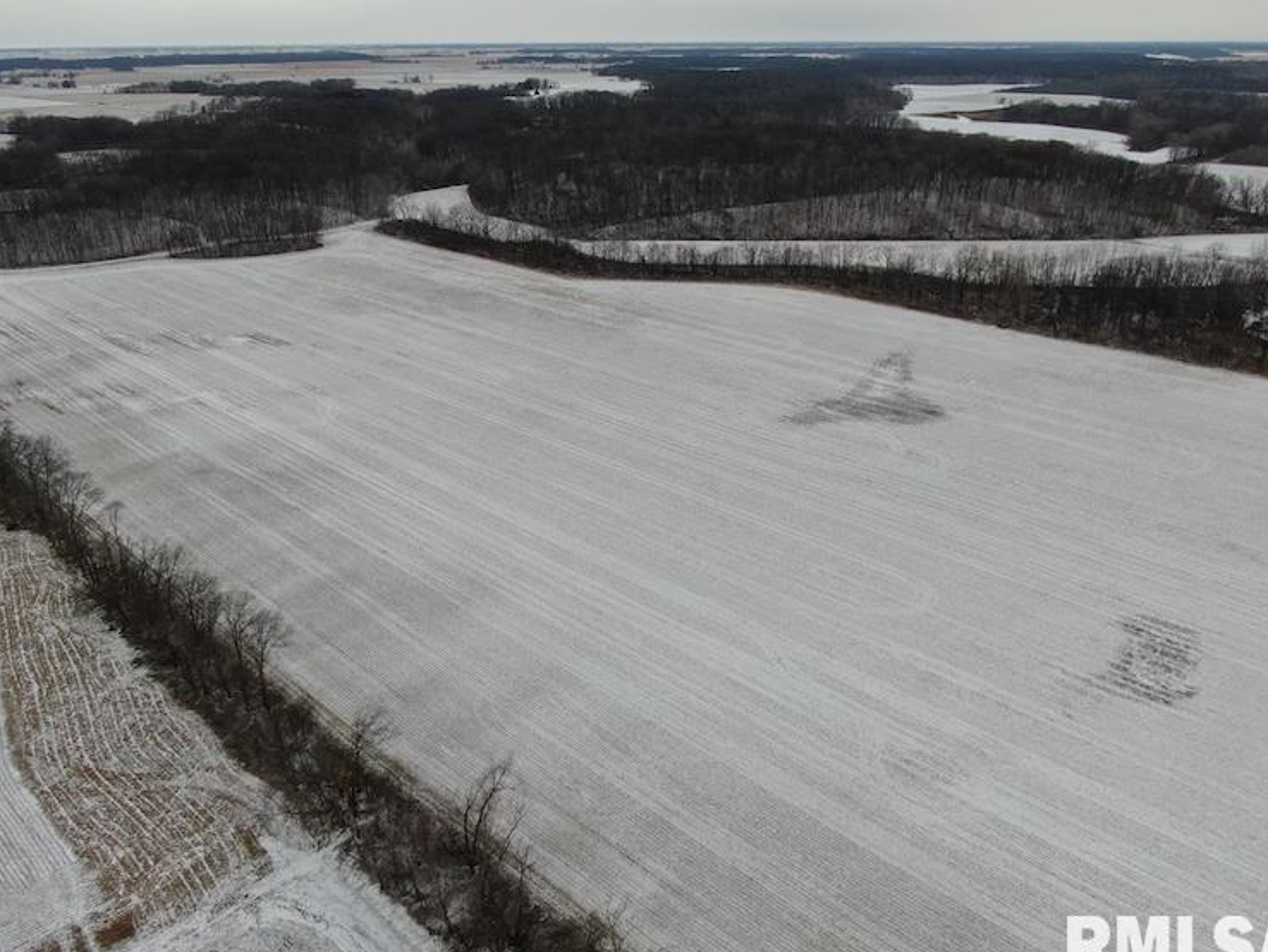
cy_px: 488
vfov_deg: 53.1
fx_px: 953
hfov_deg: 67.3
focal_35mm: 26
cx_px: 641
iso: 100
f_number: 2.8
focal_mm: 4.39
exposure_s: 1/640
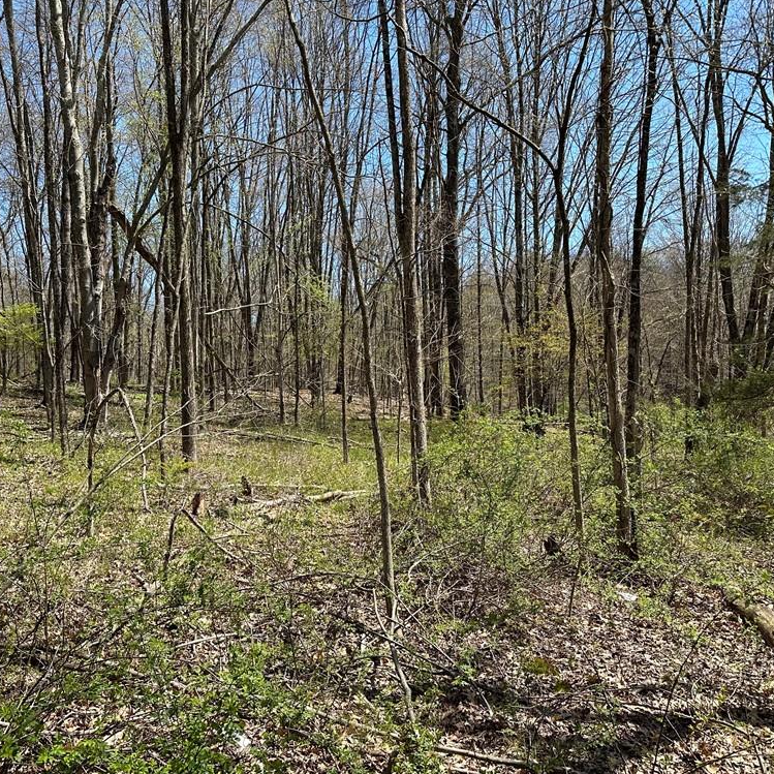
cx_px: 333
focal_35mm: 29
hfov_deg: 55.4
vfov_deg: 55.6
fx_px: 734
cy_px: 394
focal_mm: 6.86
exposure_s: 1/1988
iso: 80
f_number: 1.78
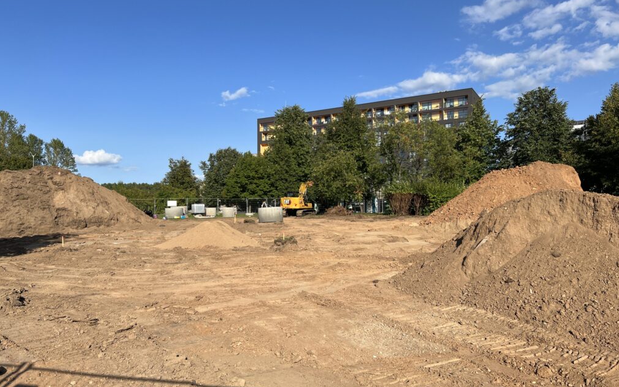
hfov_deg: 66.5
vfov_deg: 44.5
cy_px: 213
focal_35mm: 28
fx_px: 472
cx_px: 314
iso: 50
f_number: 1.5
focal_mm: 5.7
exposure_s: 1/4274
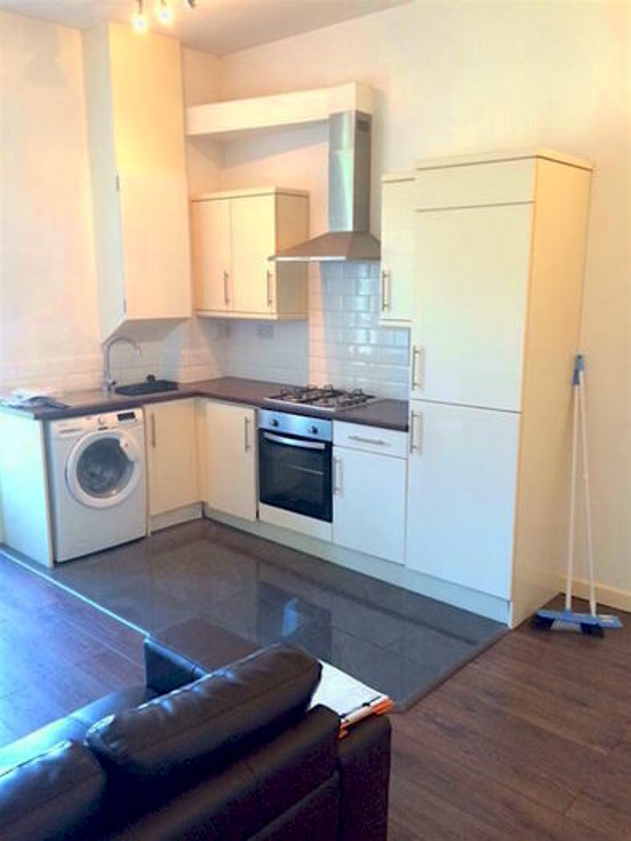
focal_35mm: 29
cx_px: 316
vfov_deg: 61.6
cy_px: 420
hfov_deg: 48.2
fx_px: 705
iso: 160
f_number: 2.2
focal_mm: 4.15
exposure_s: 1/30
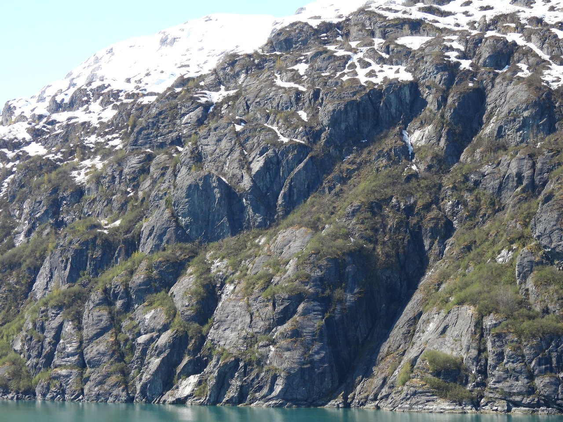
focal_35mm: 95
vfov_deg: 15.6
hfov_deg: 20.7
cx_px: 282
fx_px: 1545
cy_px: 211
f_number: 4
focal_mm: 17
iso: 100
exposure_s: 1/500
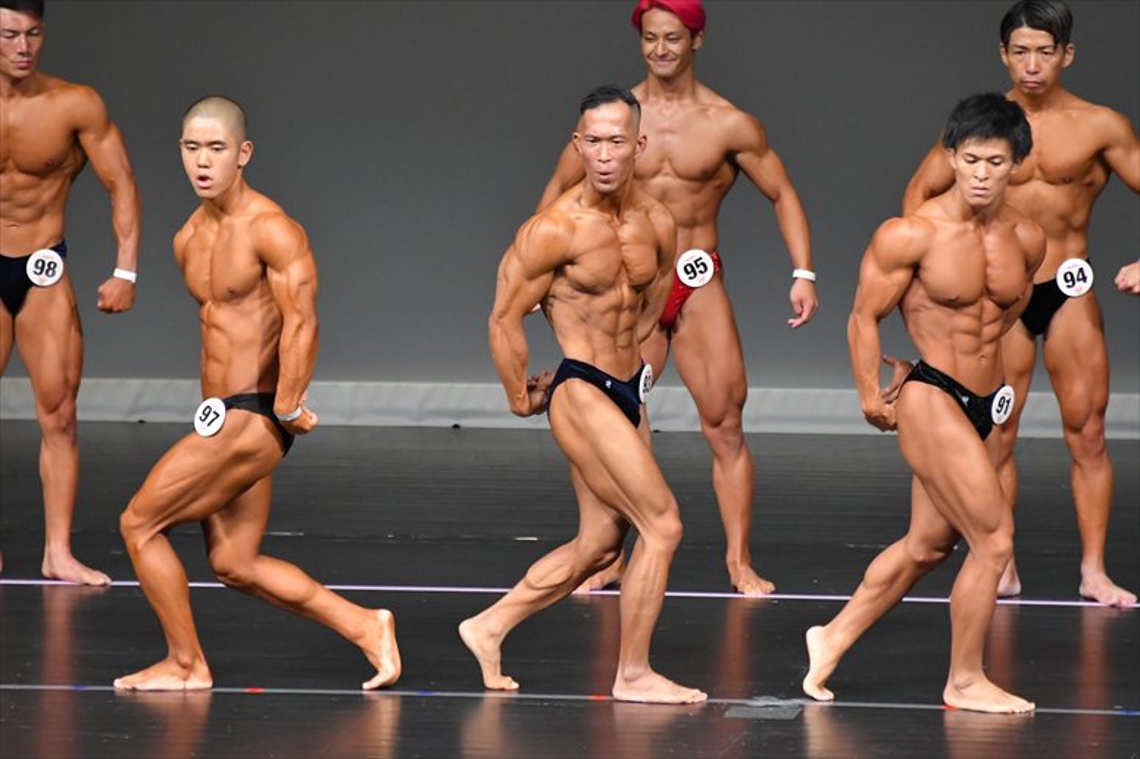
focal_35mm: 375
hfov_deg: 5.5
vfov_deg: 3.7
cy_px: 380
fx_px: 11869
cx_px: 570
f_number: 5.6
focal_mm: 250
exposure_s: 1/400
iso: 5000
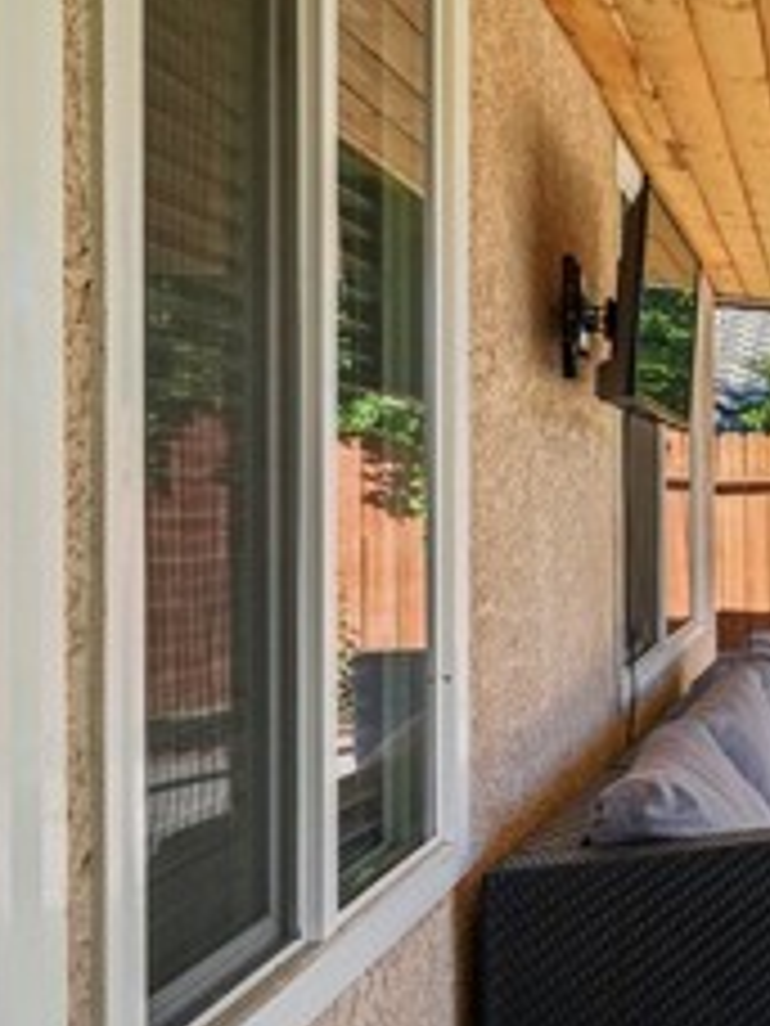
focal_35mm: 35
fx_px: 1038
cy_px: 490
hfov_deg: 22.7
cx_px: 1373
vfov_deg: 52.6
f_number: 8
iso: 100
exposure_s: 1/200
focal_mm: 13
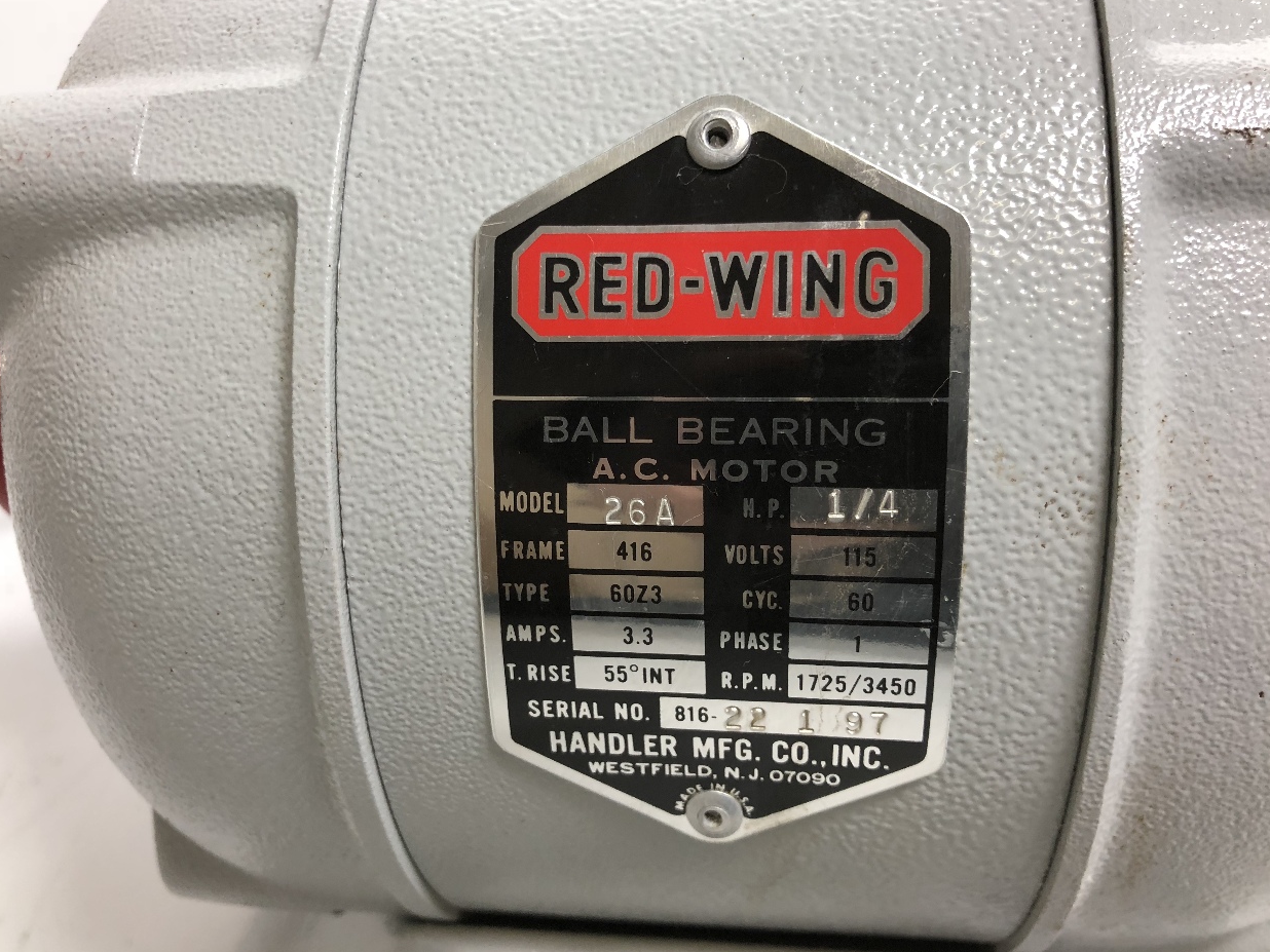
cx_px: 621
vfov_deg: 48.2
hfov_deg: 61.7
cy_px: 473
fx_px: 1064
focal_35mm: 29
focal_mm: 4
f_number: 1.8
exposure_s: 1/30
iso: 32
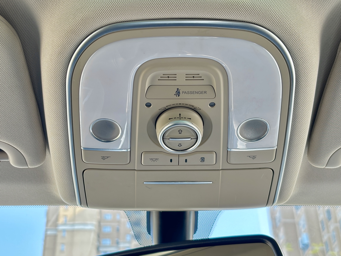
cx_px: 170
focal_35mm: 52
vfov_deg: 28.0
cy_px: 128
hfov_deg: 36.8
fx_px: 512
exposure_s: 1/132
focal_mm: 5.96
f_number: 1.6
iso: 50
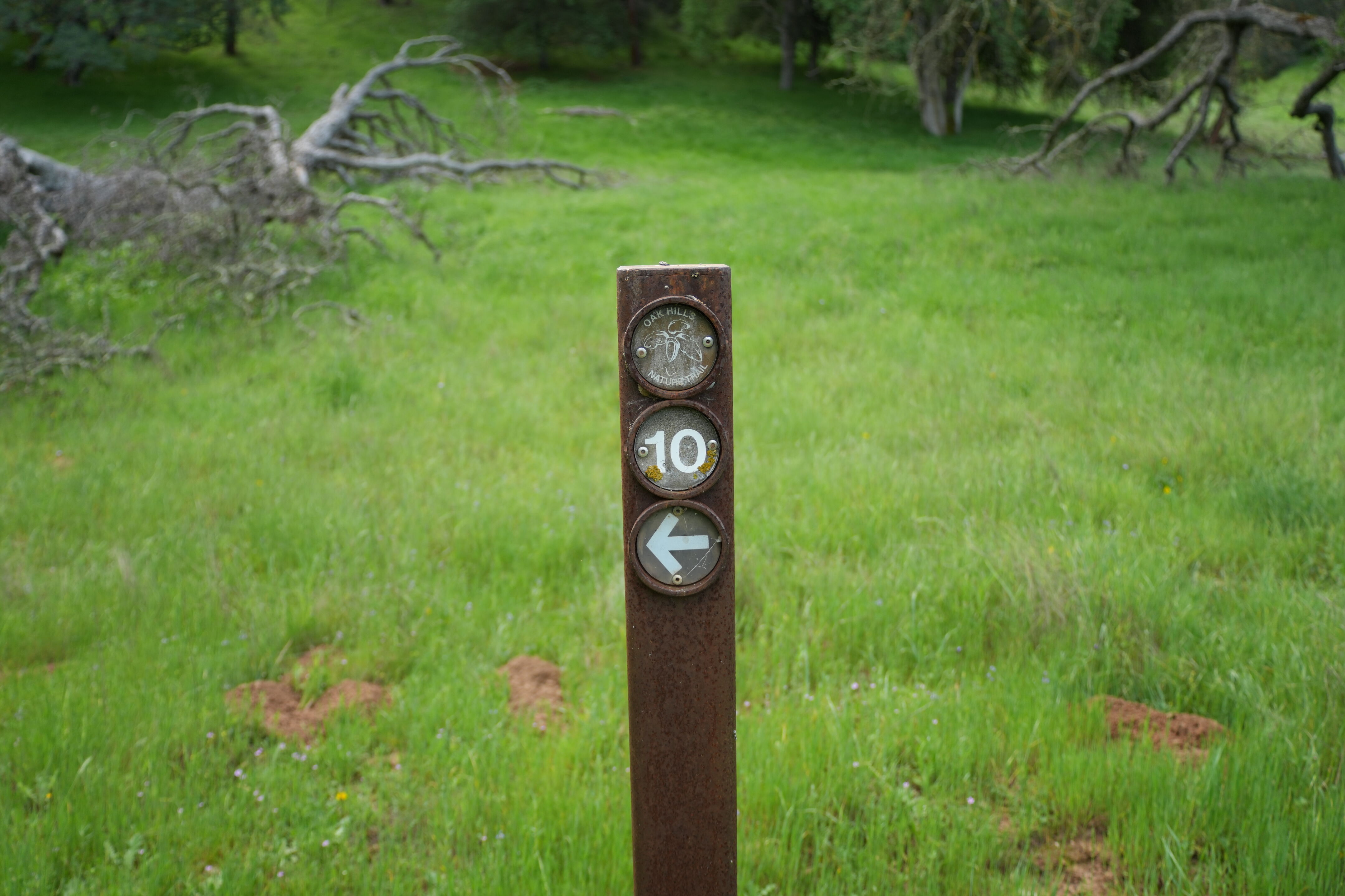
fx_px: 1158
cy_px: 448
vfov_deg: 42.3
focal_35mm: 31
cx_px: 672
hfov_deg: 60.3
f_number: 4
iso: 400
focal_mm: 31
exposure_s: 1/800
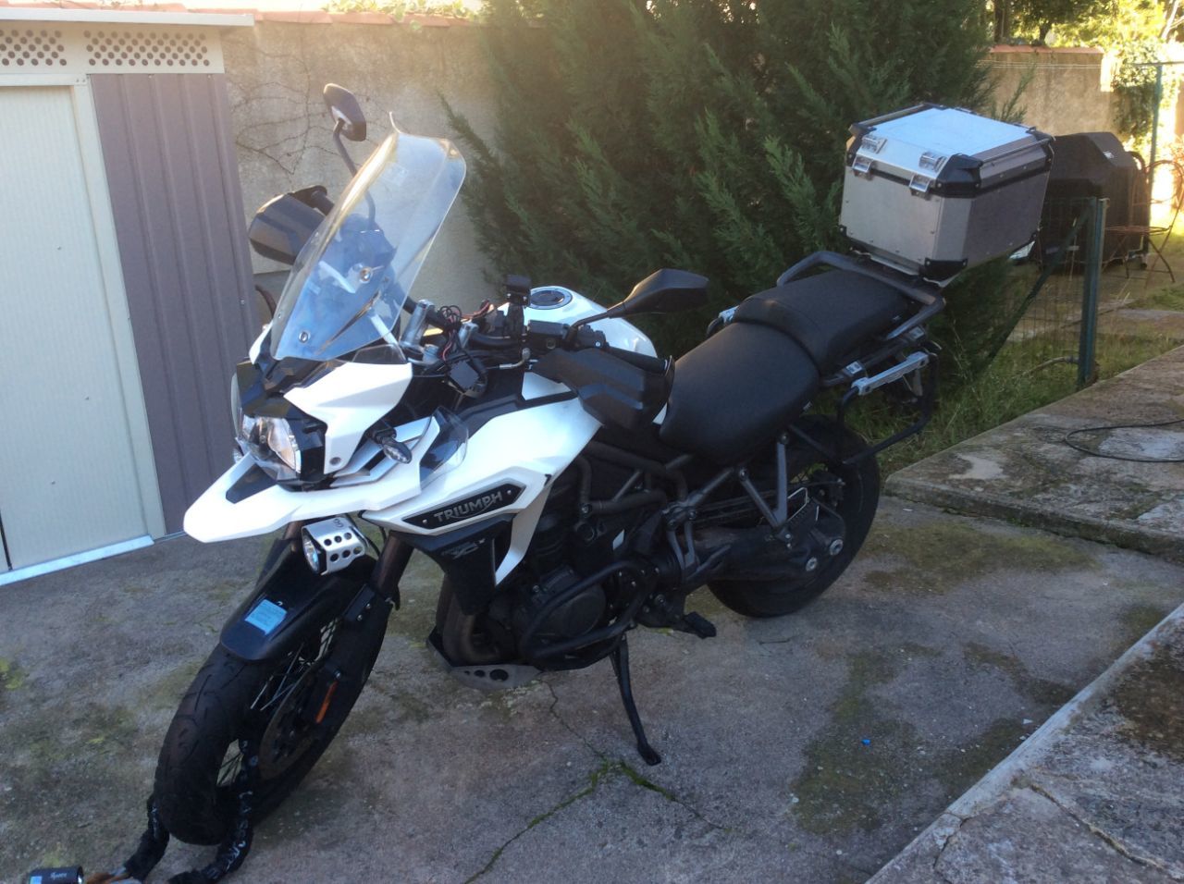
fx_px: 1093
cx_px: 592
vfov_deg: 44.1
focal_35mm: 32
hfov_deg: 56.9
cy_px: 442
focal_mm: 3.3
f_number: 2.4
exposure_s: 1/107
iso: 32
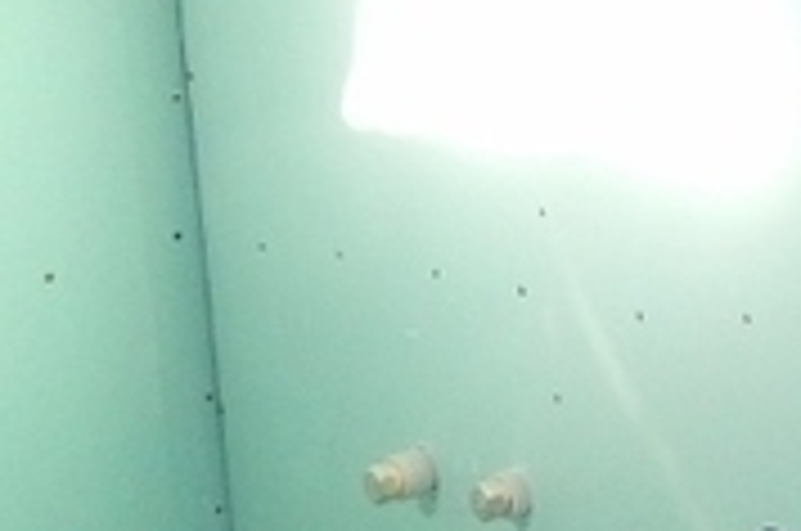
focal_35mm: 103
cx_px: 1440
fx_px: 2288
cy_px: 148
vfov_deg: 13.2
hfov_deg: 16.6
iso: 200
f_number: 3
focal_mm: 4
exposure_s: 1/30
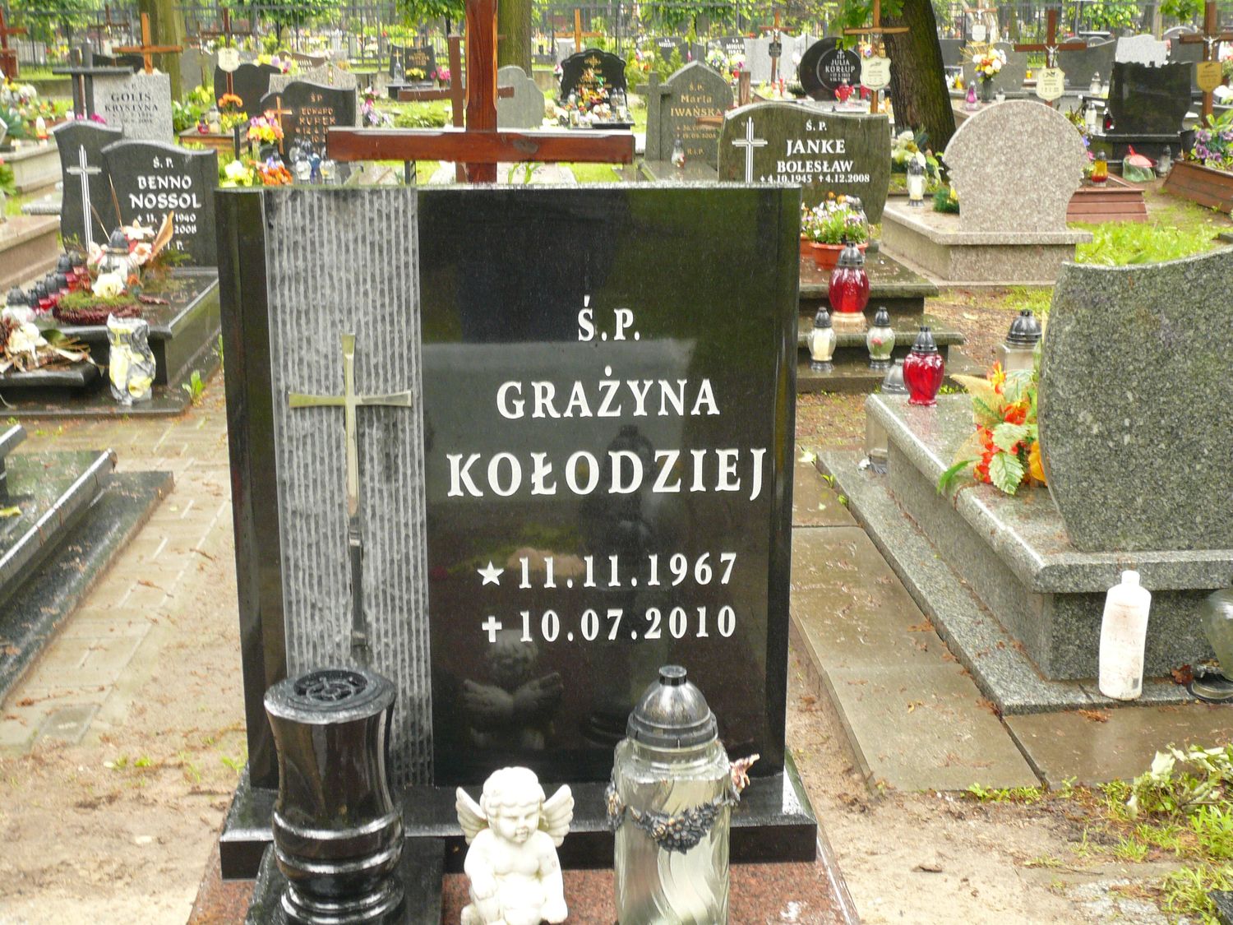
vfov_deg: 31.5
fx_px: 1638
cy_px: 462
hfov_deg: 41.2
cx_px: 616
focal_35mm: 46
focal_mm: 7.5
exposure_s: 1/20
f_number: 3.5
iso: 100
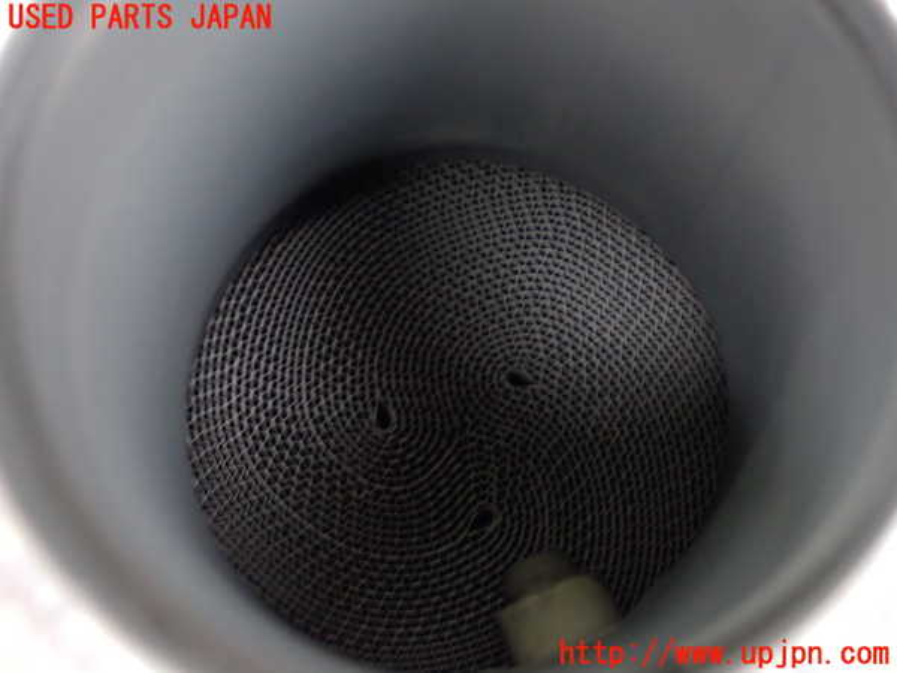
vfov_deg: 29.1
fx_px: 1296
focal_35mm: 50
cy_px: 336
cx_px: 448
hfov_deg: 38.2
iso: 1000
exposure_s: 1/13
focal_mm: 9.01
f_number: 3.2
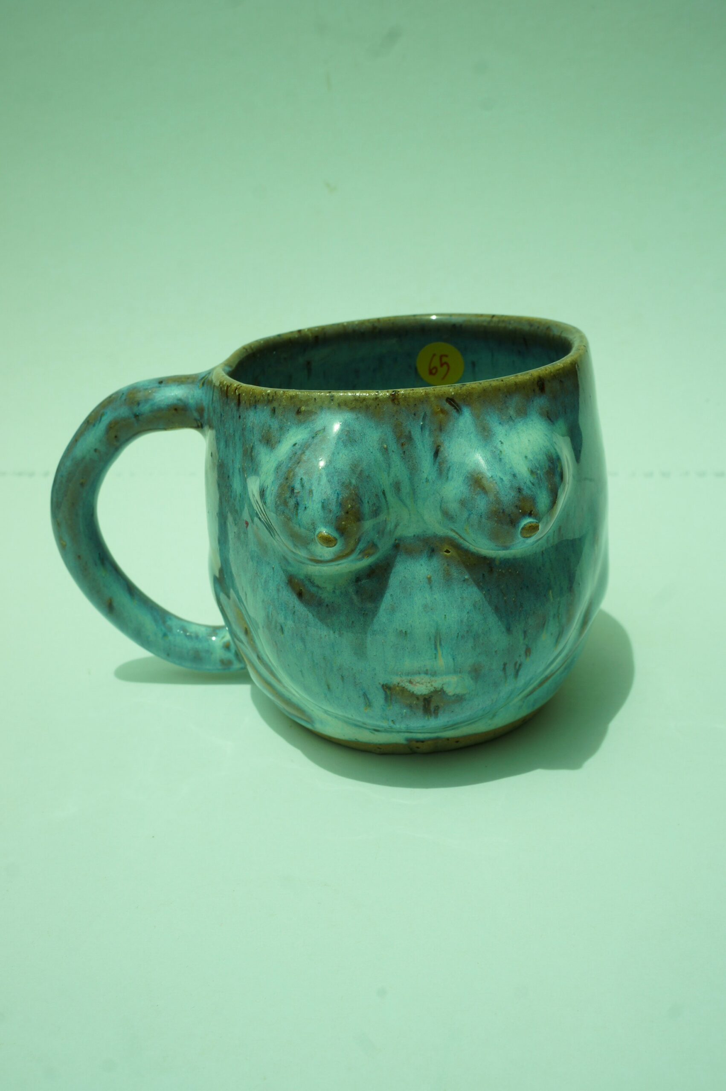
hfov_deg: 35.9
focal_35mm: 37
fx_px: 1121
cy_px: 546
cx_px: 363
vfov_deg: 51.9
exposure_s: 1/200
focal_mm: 25
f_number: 13
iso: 100
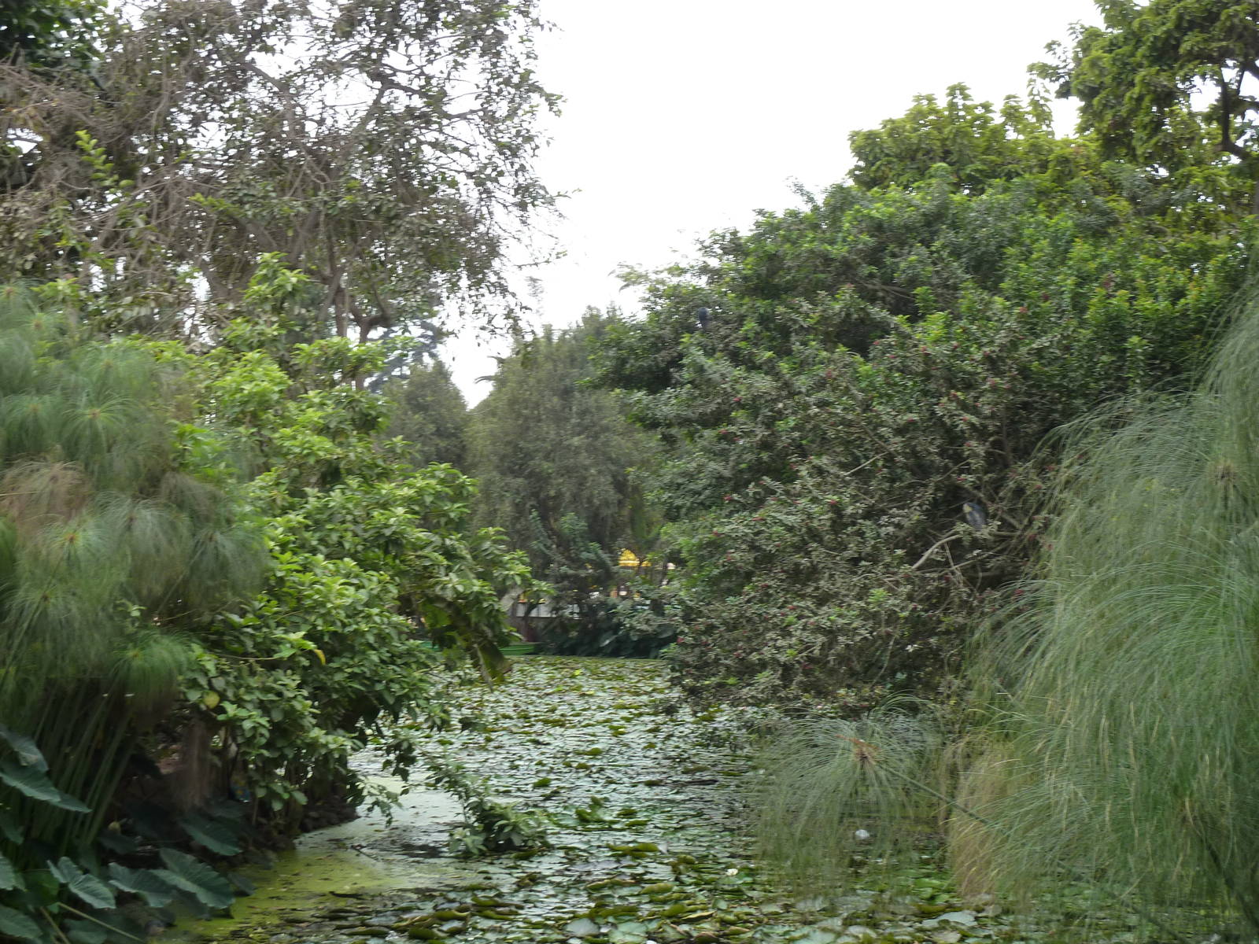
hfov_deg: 32.7
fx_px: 2146
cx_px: 630
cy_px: 472
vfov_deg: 24.8
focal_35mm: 59
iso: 125
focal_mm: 9.7
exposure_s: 1/60
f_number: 3.9
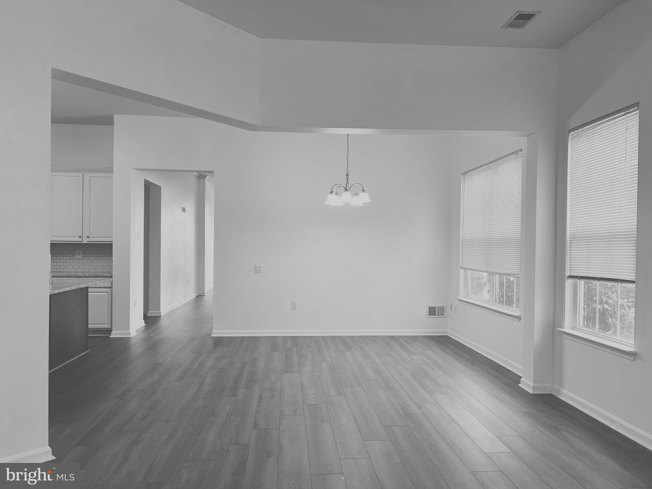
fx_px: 490
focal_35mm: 26
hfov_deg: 67.3
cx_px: 326
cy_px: 244
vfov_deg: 53.1
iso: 64
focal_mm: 5.7
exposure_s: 1/120
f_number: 1.5
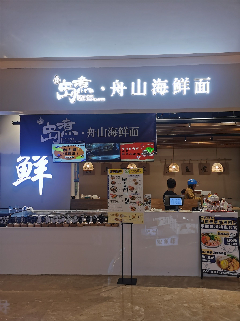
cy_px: 160
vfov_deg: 65.3
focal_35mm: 27
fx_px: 250
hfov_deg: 51.4
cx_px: 120
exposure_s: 1/120
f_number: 1.8
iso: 64
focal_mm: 5.58
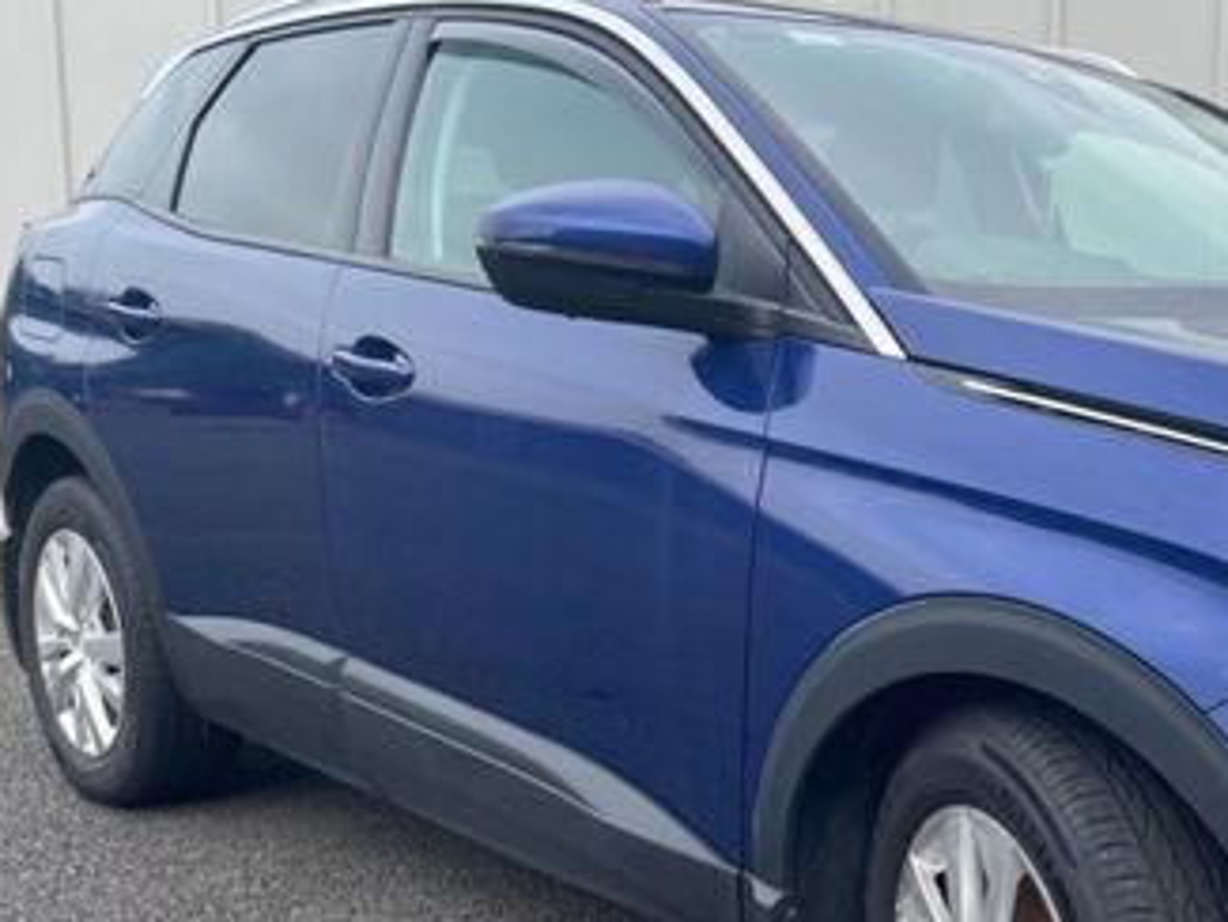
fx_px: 1703
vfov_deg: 29.8
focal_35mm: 48
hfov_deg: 36.9
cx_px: 1122
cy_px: 692
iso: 32
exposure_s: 1/716
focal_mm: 4.2
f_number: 1.6
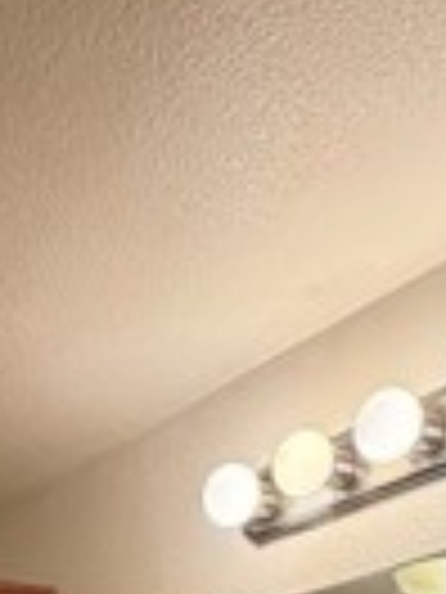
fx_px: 1168
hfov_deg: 20.7
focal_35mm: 68
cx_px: -36
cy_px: 1161
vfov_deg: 18.9
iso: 250
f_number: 2.2
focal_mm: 2.22
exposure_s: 1/120
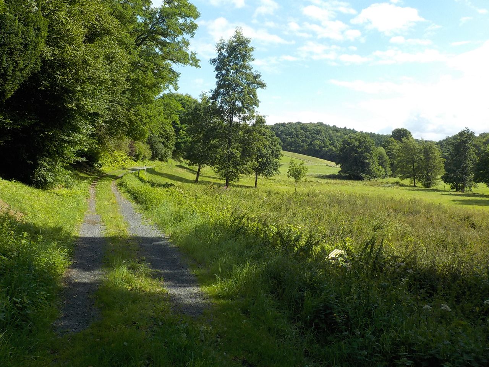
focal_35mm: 30
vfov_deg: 46.8
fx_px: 424
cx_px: 244
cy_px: 184
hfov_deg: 60.0
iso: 125
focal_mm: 4.1
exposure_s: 1/800
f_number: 3.3
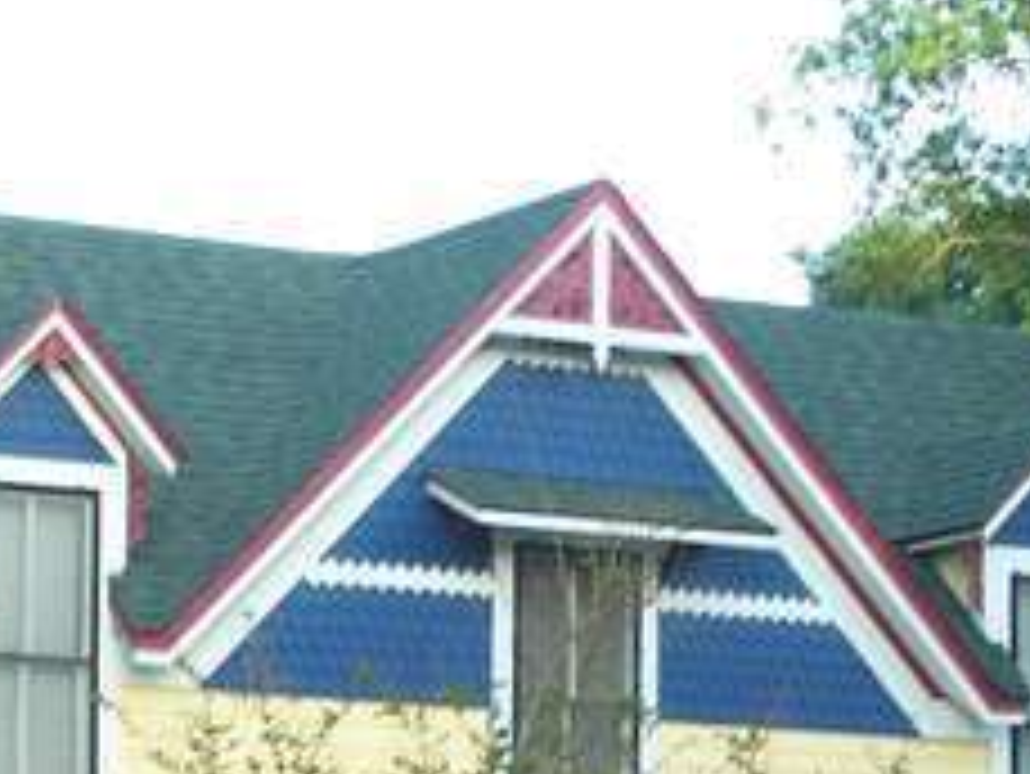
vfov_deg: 8.3
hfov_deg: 11.1
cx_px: 589
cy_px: 882
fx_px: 5299
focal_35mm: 178
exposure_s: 1/50
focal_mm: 10.7
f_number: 3.2
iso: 64
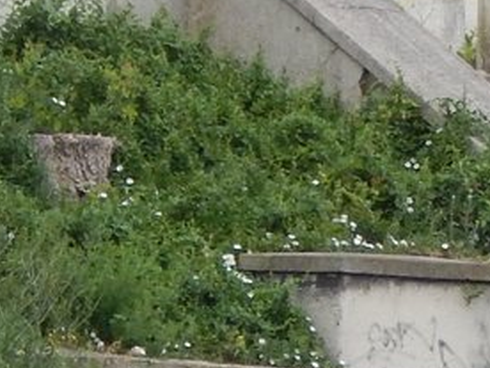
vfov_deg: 1.2
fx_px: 17142
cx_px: 657
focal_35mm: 1211
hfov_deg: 1.6
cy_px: 756
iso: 125
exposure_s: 1/250
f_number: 5.7
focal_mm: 50.1
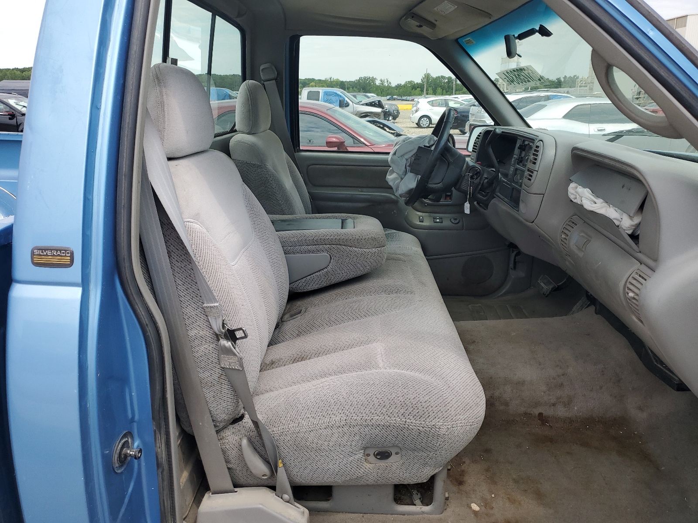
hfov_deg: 67.3
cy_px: 262
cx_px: 349
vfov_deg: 53.1
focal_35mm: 26
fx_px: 524
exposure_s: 1/1250
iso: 50
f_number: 1.5
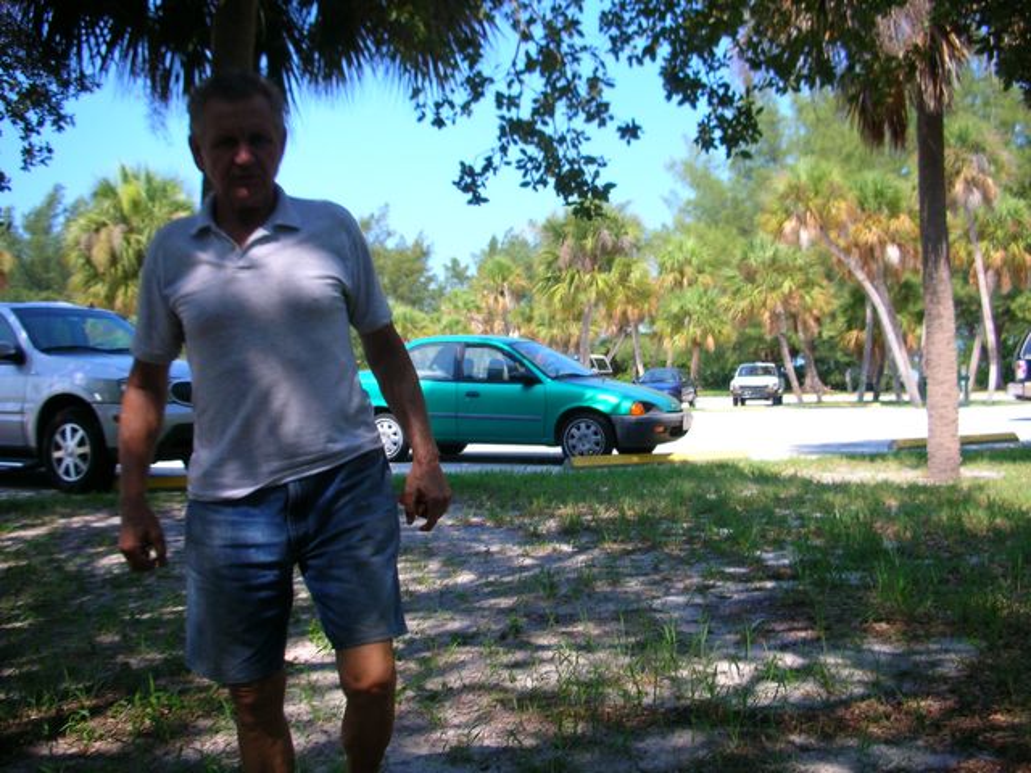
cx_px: 516
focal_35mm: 35
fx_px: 1042
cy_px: 386
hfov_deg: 52.6
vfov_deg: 40.7
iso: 50
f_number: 8.5
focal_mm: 5.8
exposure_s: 1/49.2
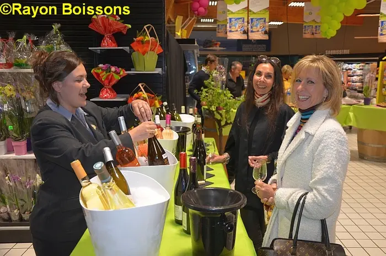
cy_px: 128
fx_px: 353
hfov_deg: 57.3
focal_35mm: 33
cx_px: 193
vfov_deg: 39.8
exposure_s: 1/80
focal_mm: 22
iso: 400
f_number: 3.8
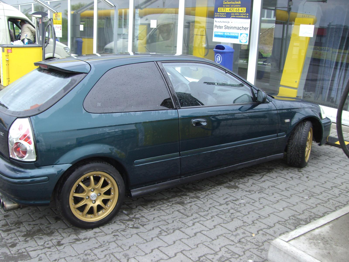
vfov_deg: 37.7
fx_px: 383
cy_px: 131
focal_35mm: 38
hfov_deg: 49.0
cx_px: 174
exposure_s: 1/100
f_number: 2.7
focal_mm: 6.2
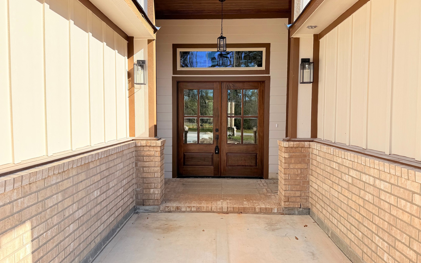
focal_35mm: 26
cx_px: 207
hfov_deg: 70.4
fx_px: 298
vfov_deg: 47.6
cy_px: 133
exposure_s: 1/2611
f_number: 1.78
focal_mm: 6.76
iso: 80
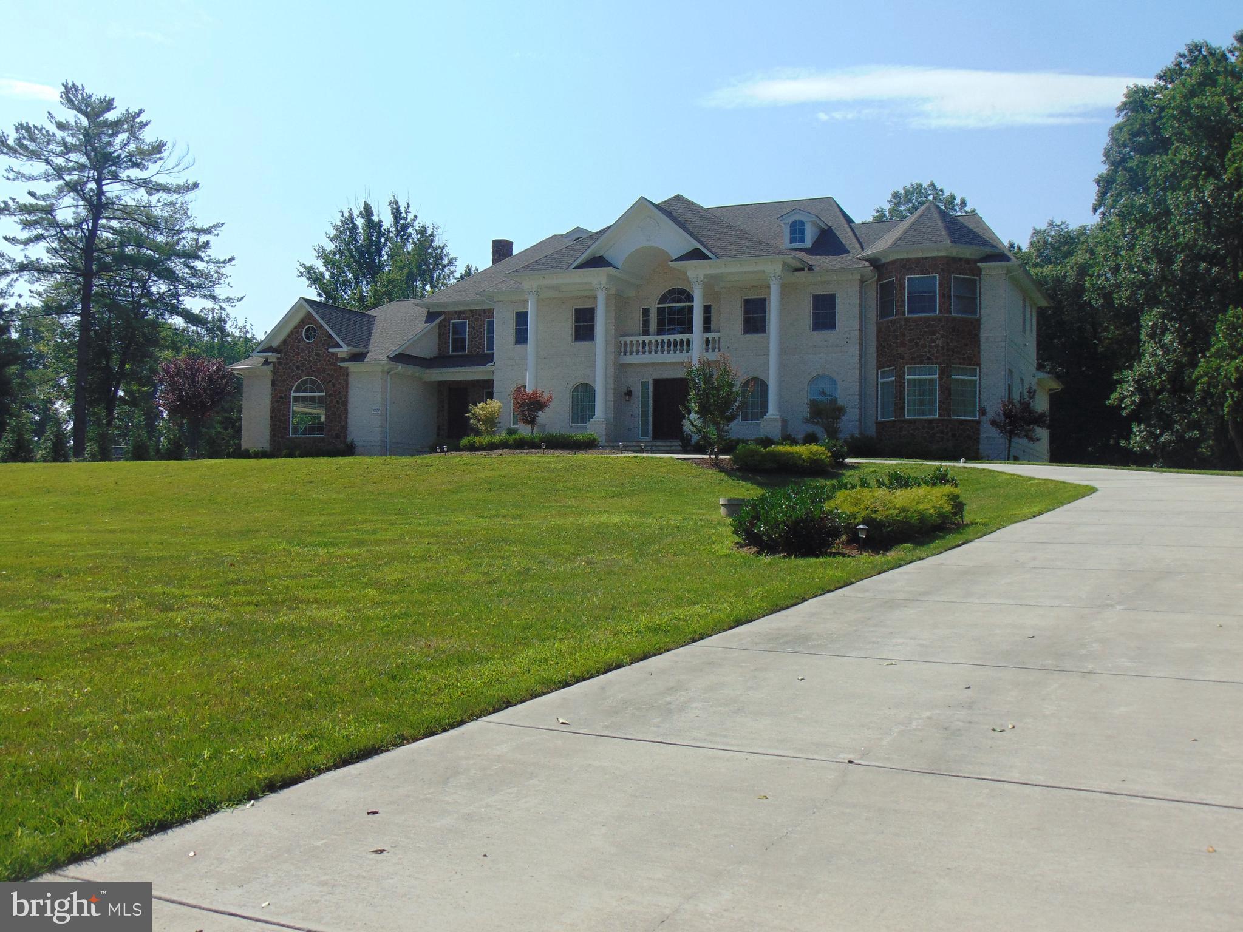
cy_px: 466
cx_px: 622
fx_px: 1401
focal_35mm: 39
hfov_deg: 47.9
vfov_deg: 36.8
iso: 80
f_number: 8.5
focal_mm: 6.9
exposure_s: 1/250
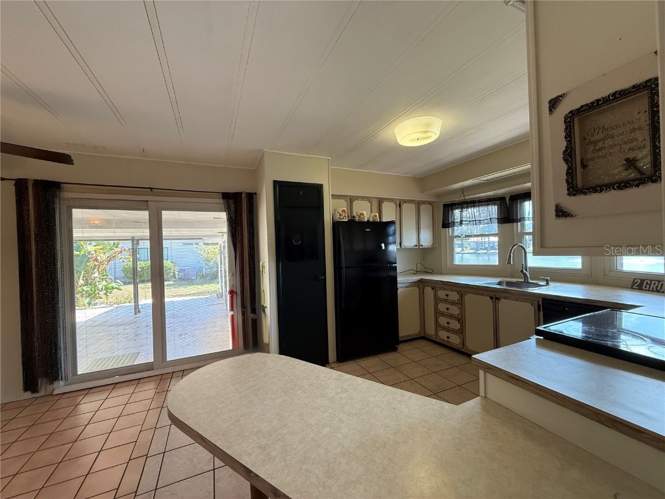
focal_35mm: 14
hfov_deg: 102.1
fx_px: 269
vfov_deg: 85.7
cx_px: 332
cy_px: 250
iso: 320
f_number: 2.2
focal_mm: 2.22
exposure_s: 1/120
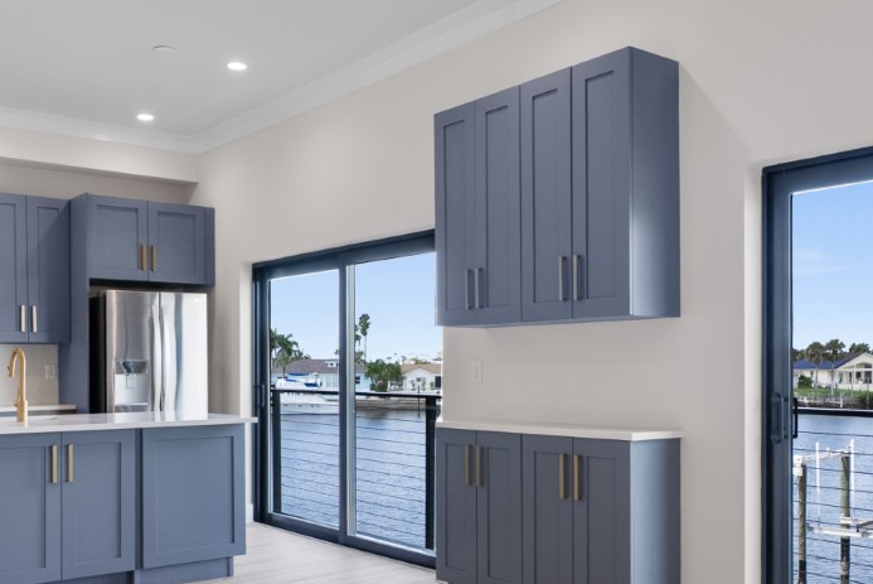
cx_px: 423
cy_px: 368
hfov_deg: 54.4
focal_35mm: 35
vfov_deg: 37.7
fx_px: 849
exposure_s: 1/8
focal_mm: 15
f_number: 9
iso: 250
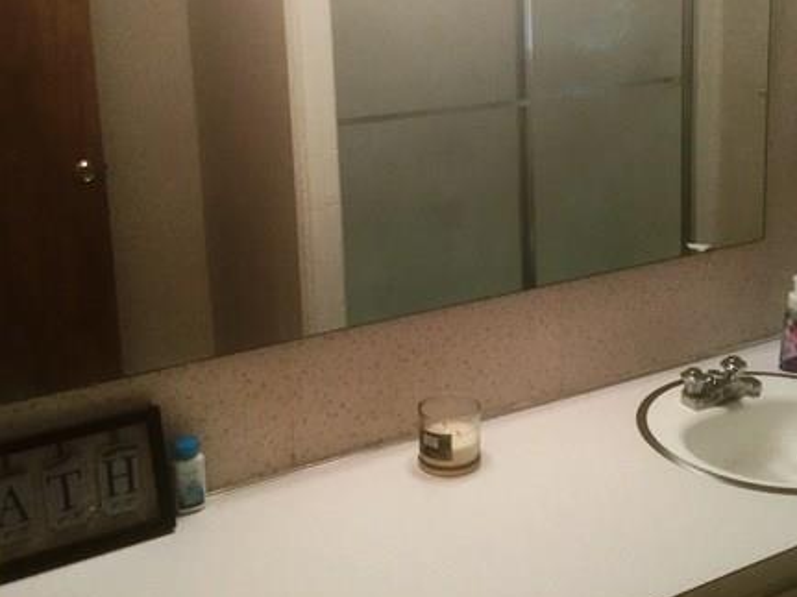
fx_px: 1059
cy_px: 163
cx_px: 472
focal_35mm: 46
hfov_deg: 41.1
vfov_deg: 31.1
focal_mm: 3.3
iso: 125
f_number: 2.4
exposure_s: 1/30
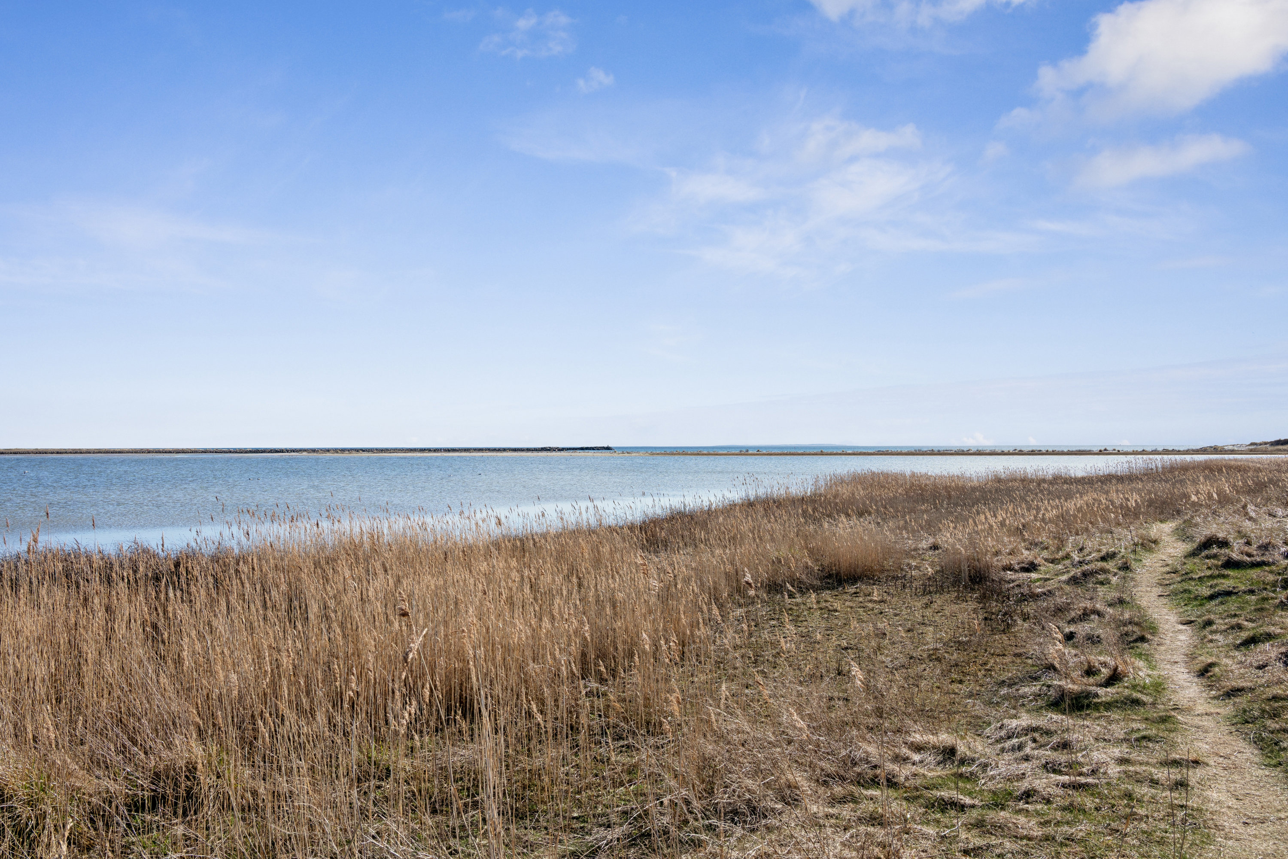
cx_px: 644
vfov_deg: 40.5
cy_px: 430
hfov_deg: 58.0
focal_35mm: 32
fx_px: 1163
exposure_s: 1/640
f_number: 8
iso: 200
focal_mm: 32.5
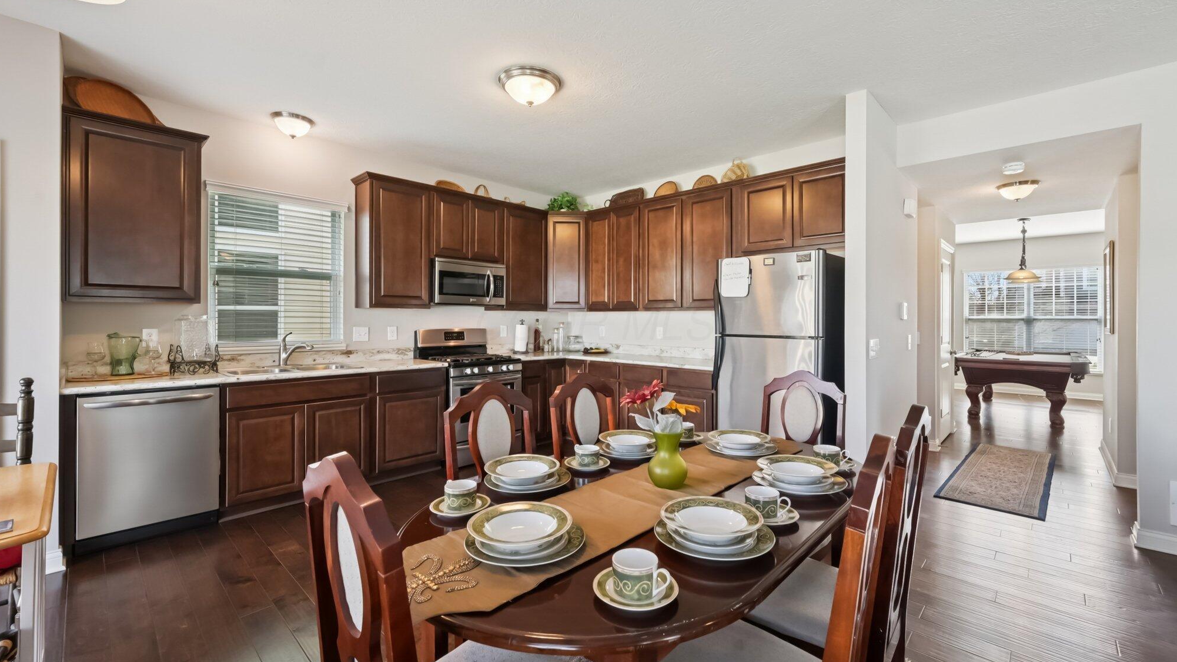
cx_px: 594
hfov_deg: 103.0
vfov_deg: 70.5
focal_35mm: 15
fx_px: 468
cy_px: 322
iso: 500
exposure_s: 1/30
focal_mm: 14
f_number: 8
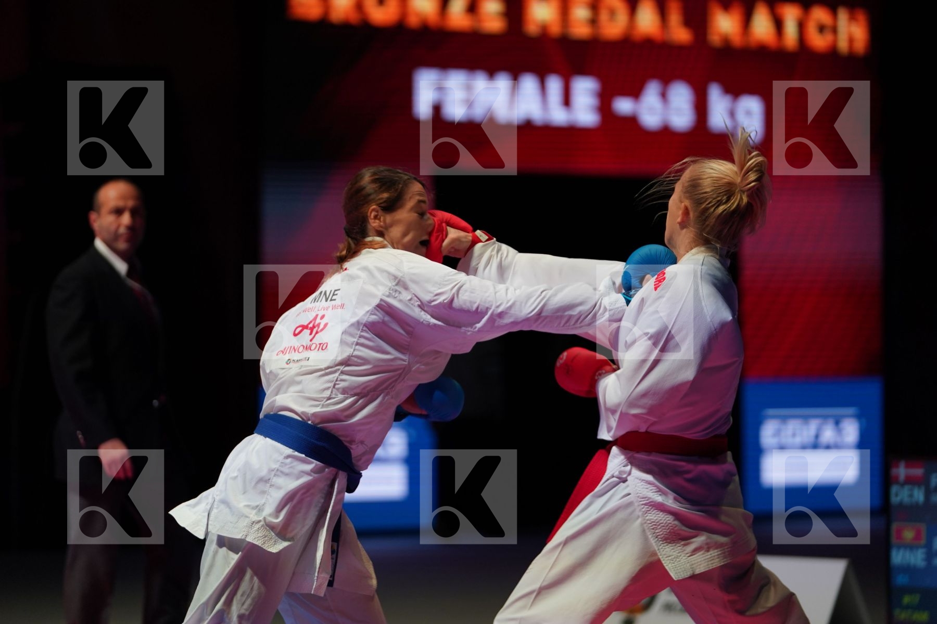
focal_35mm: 147
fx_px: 3826
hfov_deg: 14.0
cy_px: 312
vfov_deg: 9.3
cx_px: 468
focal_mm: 147
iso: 1250
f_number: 2.8
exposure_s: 1/1000
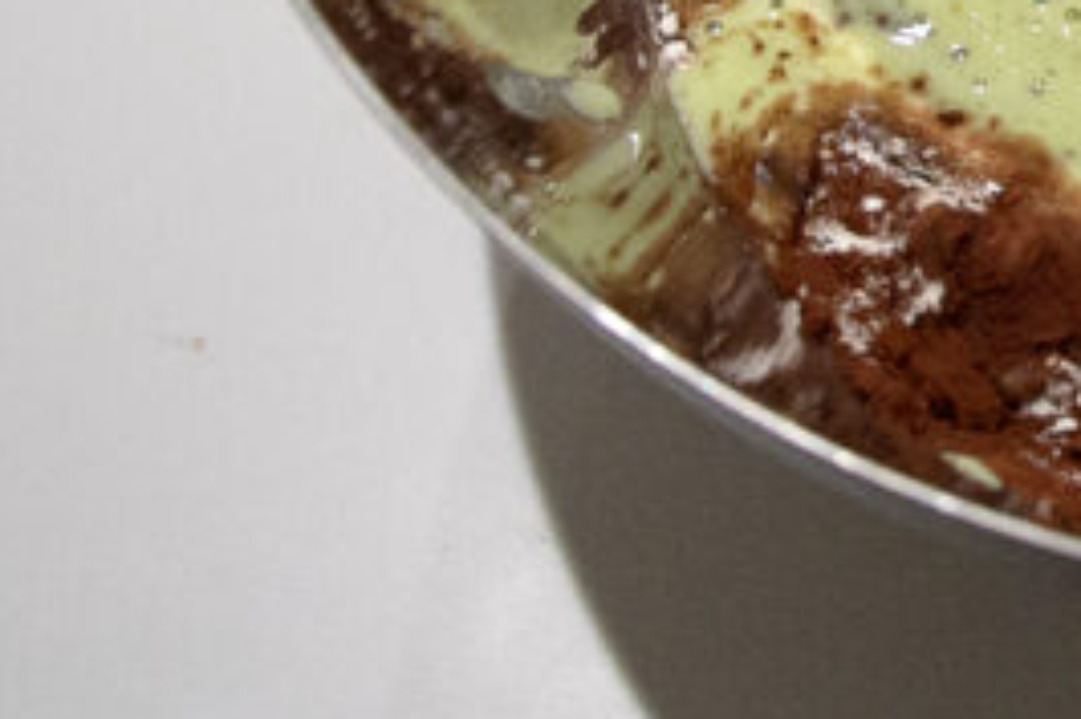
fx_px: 3121
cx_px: 1451
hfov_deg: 18.2
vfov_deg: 12.4
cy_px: -388
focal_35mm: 104
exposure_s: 1/50
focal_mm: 18
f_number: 3.5
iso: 400
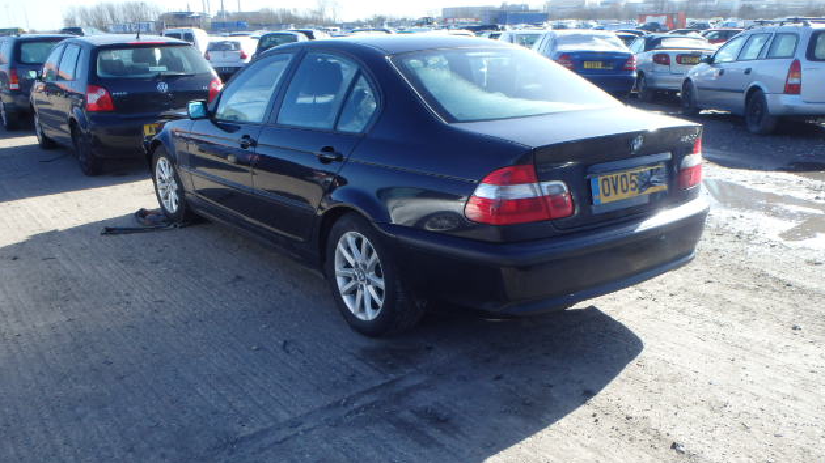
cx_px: 416
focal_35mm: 31
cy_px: 290
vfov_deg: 37.5
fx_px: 678
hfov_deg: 62.6
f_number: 3.9
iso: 125
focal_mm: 5
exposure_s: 1/320
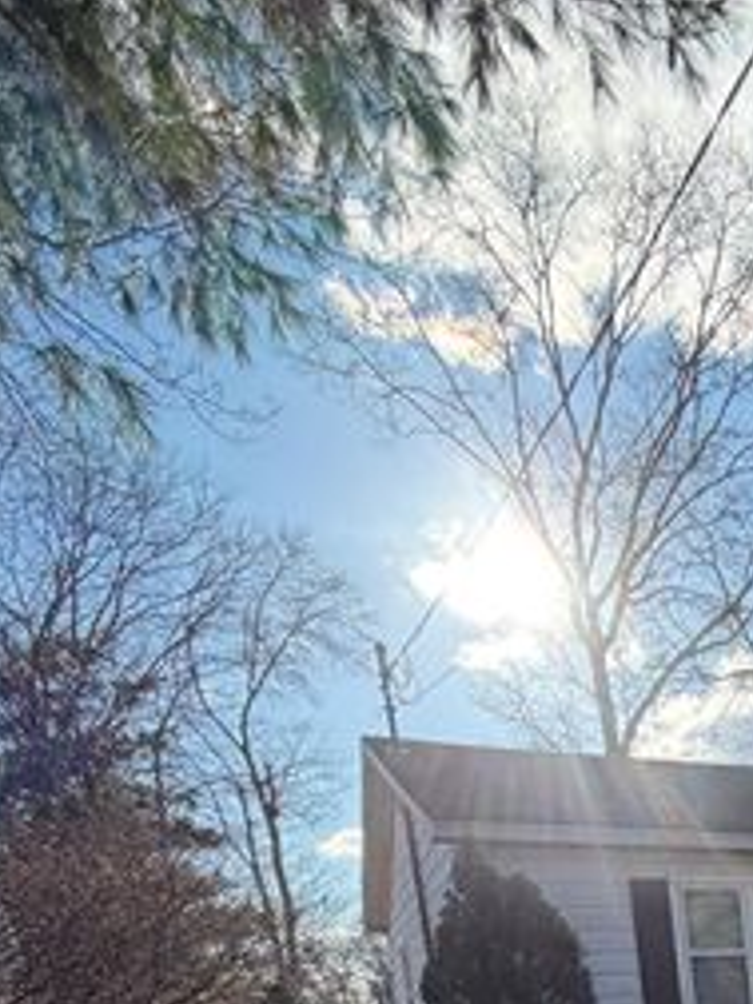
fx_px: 1073
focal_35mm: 37
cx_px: 960
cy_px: 1257
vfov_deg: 36.2
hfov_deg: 30.9
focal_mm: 2.22
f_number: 2.2
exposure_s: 1/613
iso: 40
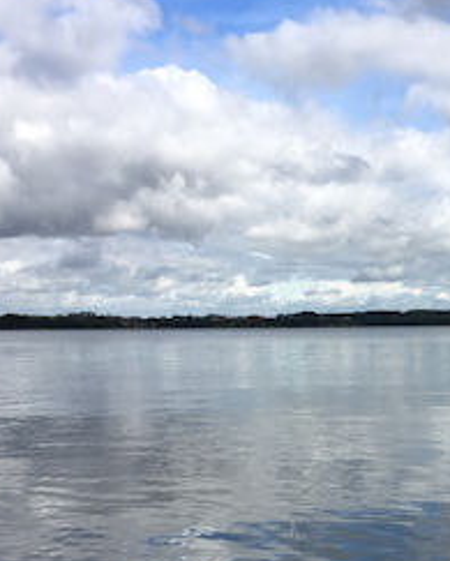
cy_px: 450
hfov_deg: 24.8
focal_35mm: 60
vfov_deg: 30.6
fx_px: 997
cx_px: 389
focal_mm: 4.15
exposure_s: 1/1350
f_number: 2.2
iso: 25
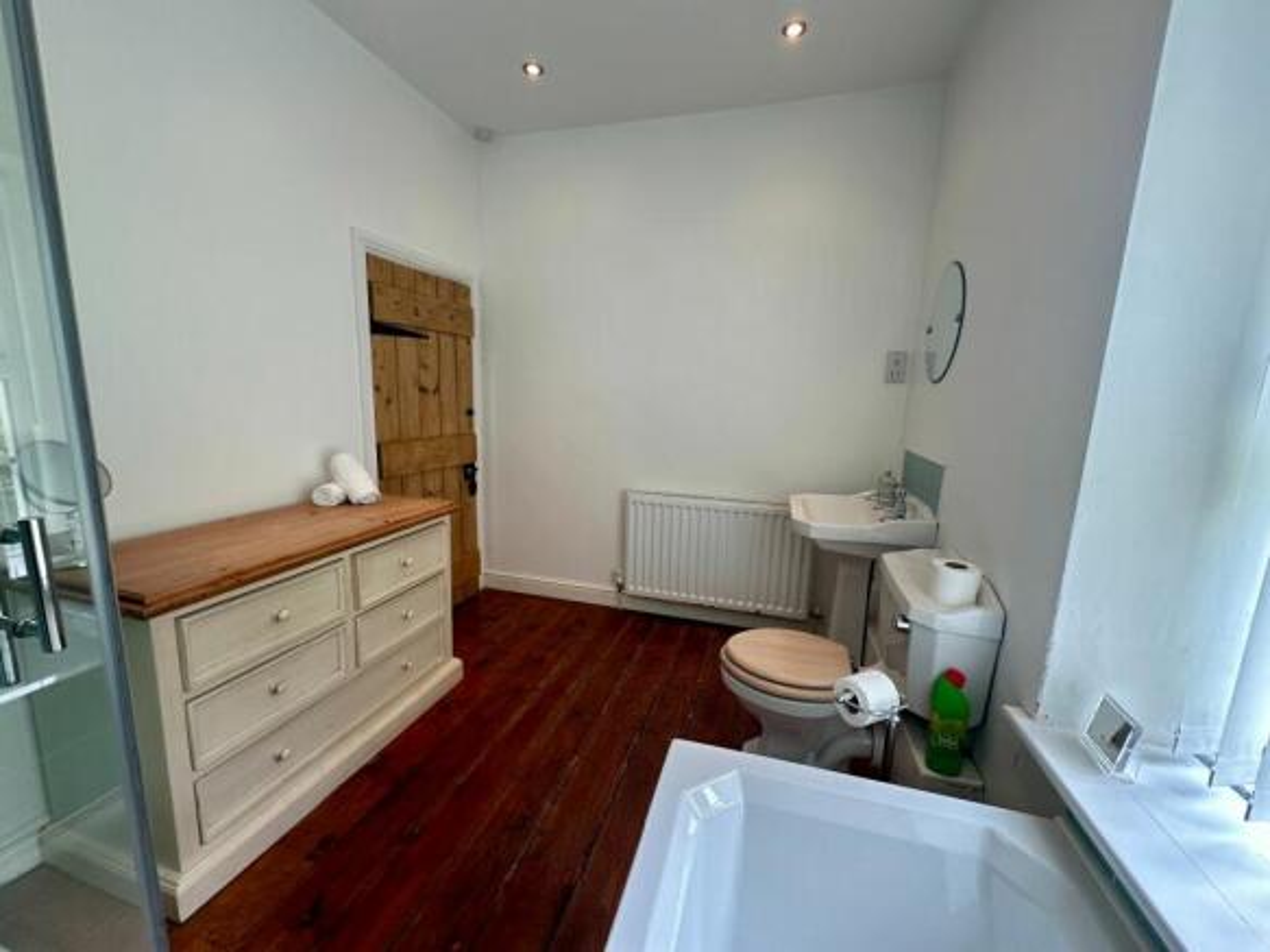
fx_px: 514
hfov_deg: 102.1
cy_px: 476
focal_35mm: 14
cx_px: 635
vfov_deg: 85.7
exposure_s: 1/100
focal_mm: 2.22
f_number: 2.2
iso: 160
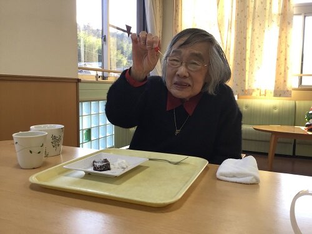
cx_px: 156
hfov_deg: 58.4
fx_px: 279
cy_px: 117
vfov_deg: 45.4
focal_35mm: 31
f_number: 2.4
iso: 32
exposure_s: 1/60
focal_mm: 3.3
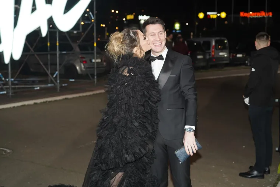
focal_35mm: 57
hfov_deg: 35.0
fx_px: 443
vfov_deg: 23.8
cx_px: 140
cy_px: 94
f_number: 4
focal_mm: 57
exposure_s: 1/200
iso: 1250
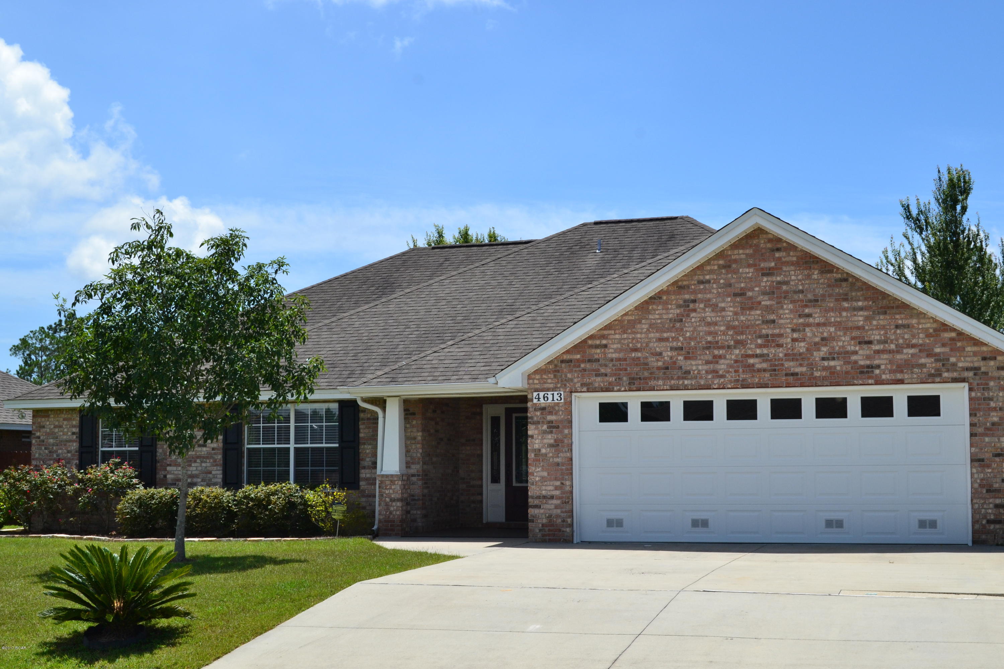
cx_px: 502
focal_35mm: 48
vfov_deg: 28.1
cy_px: 334
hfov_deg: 41.1
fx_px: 1339
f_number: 11
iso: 360
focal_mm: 32
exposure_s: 1/500
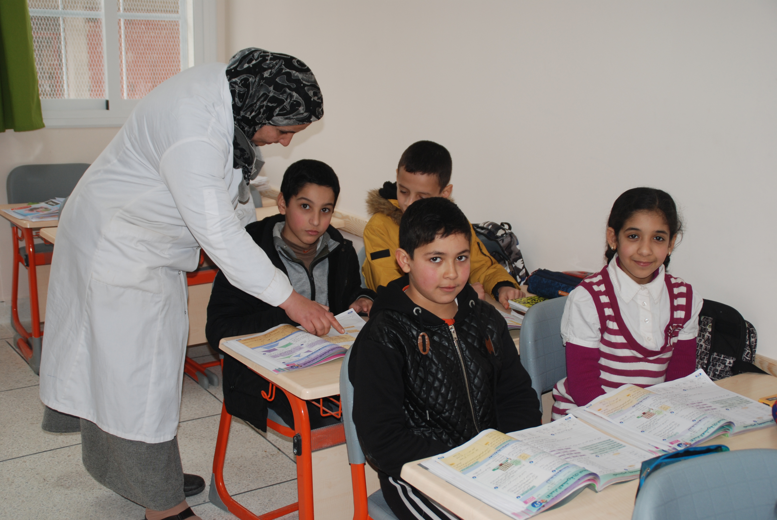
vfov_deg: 28.2
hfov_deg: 41.1
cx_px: 388
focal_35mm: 48
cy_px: 260
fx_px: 1037
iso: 200
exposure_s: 1/60
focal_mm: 32
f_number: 4.2
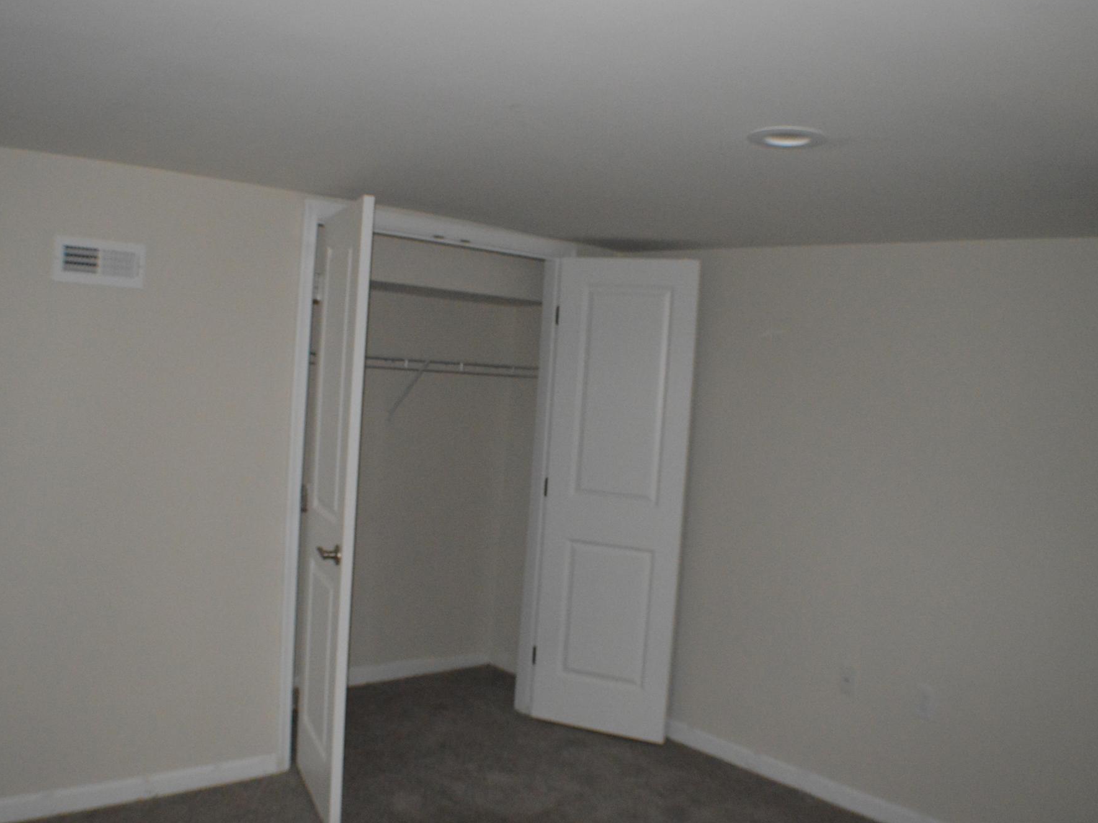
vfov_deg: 36.0
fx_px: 1269
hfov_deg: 46.7
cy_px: 412
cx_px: 494
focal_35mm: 40
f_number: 4
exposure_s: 1/60
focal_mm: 24
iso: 3200
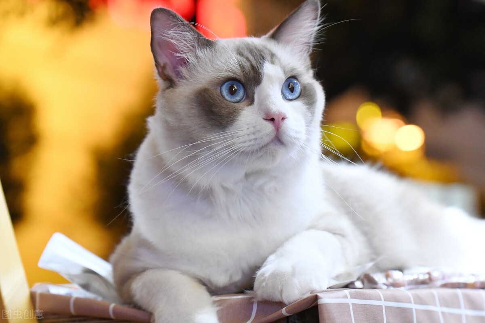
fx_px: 1414
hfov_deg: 19.5
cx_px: 242
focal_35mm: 105
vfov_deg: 13.0
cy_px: 162
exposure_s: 1/125
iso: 5000
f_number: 4
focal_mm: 70
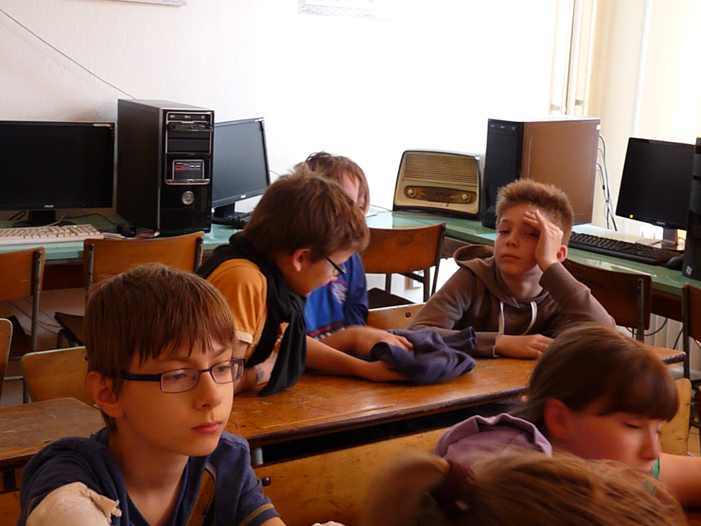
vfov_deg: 28.0
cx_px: 350
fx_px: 1053
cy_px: 263
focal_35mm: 52
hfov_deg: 36.8
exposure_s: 1/30
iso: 800
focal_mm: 9.2
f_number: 3.2
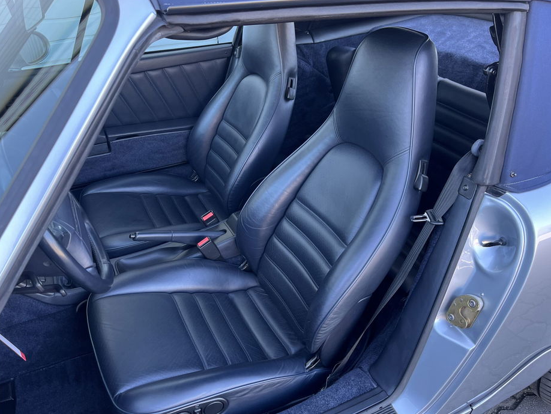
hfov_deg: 61.6
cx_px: 263
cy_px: 212
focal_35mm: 29
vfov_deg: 48.2
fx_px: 462
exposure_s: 1/121
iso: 100
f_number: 1.6
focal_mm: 5.1
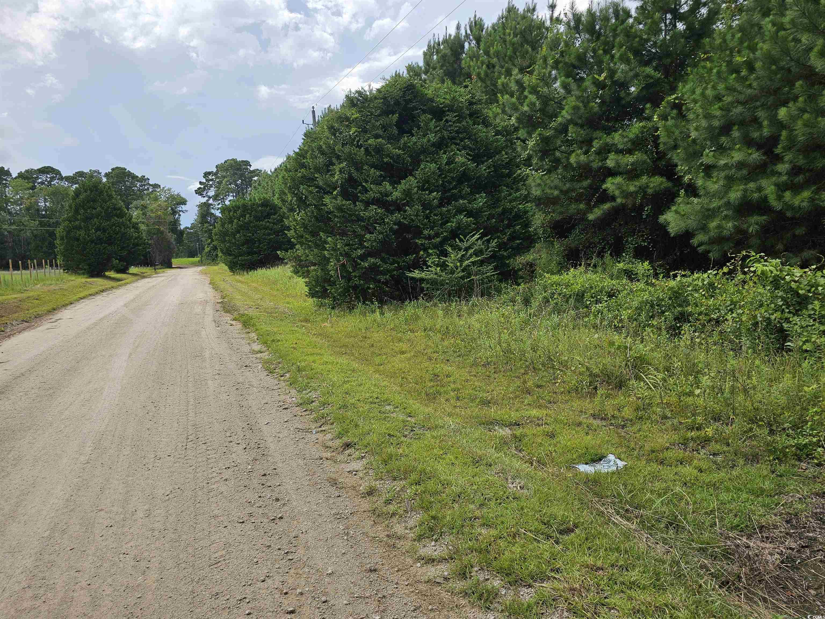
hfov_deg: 73.9
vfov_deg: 58.9
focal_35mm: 23
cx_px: 412
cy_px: 310
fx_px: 548
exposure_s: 1/594
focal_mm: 6.3
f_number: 1.7
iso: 10
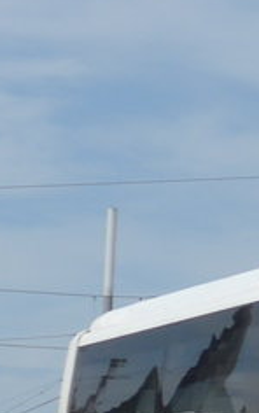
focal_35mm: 355
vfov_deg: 5.9
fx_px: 4000
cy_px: 511
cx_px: 866
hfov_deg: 3.6
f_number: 3.9
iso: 80
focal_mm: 13.4
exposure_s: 1/1300
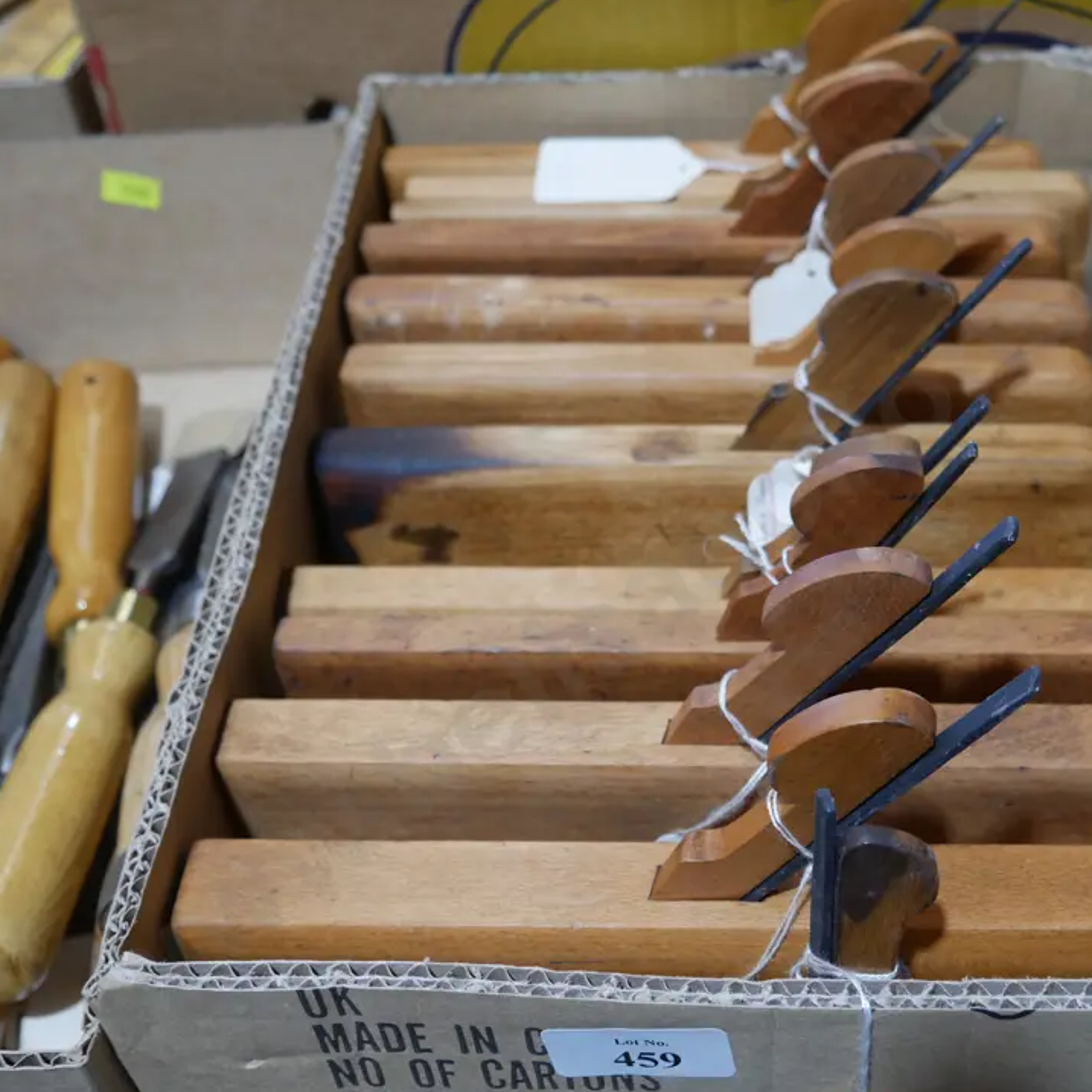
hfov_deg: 35.0
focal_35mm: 48
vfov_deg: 35.4
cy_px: 541
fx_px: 1713
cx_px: 733
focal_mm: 19
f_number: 4.1
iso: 320
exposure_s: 1/60
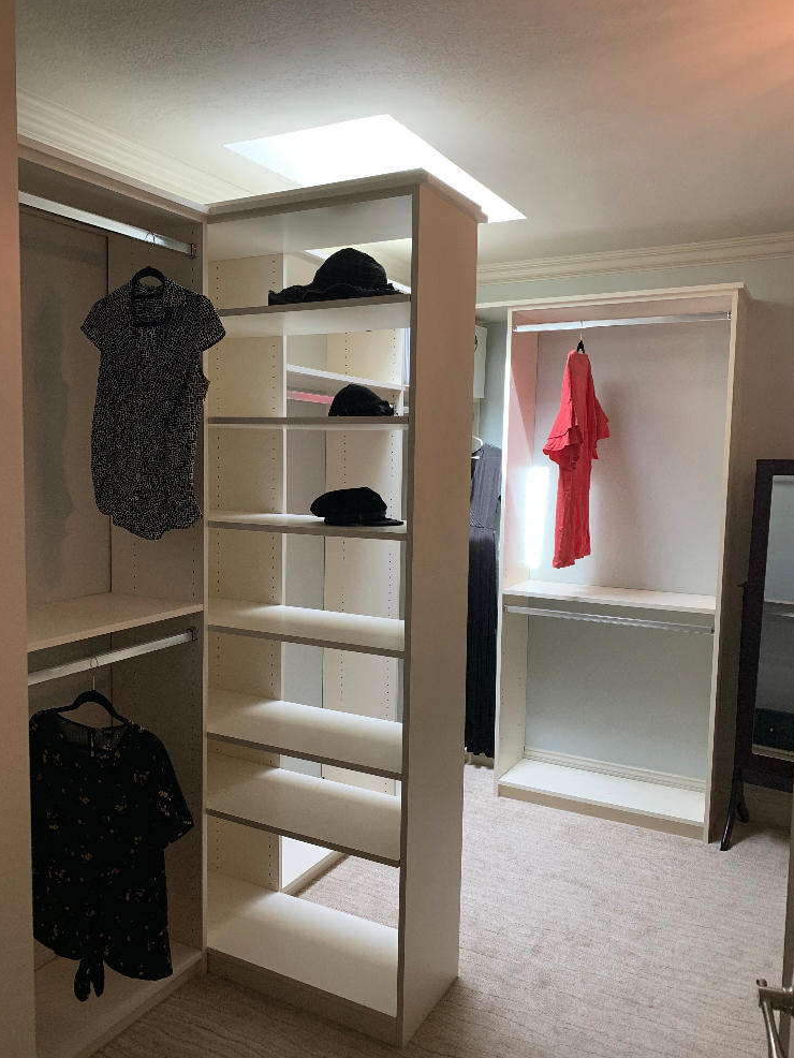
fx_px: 825
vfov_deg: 65.3
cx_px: 388
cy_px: 543
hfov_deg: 51.4
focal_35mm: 27
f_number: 1.8
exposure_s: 1/60
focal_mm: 4.25
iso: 100
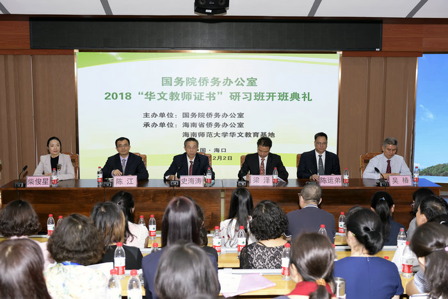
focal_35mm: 44
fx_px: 548
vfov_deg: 30.5
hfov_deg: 44.5
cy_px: 150
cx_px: 224
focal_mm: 44
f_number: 4.5
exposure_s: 1/125
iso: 400
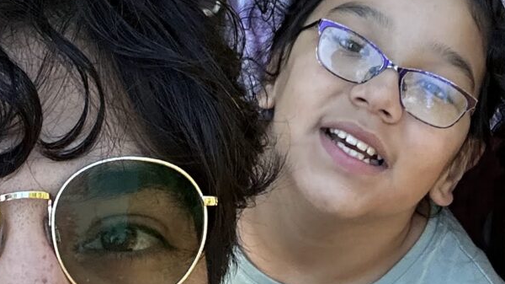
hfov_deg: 19.9
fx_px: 1432
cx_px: 178
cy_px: -185
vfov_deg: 10.8
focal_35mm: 107
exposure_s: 1/121
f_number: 1.9
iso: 50
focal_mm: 2.69
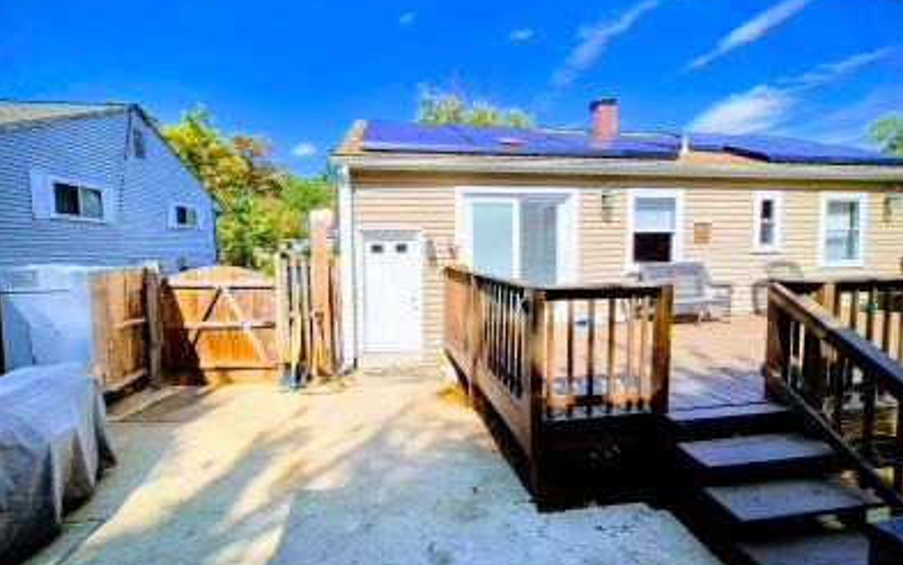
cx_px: 454
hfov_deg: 105.3
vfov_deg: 78.7
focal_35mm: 14
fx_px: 345
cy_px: 280
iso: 50
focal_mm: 1.74
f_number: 2.2
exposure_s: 1/1716
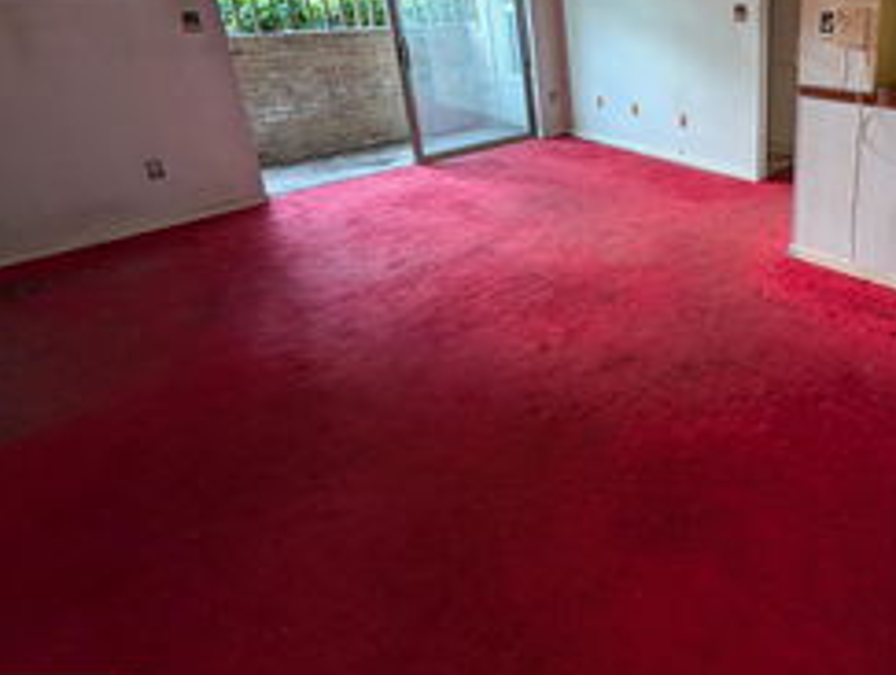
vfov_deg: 59.6
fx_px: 544
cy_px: 155
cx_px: 717
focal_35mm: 21
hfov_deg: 71.0
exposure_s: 1/26
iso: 163
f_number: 1.95
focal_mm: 2.23
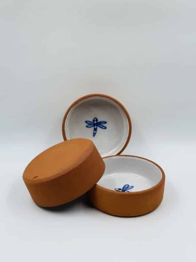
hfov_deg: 30.3
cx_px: 98
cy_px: 131
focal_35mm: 48
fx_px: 362
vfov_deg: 39.7
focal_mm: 6.86
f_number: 1.78
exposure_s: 1/491
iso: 64
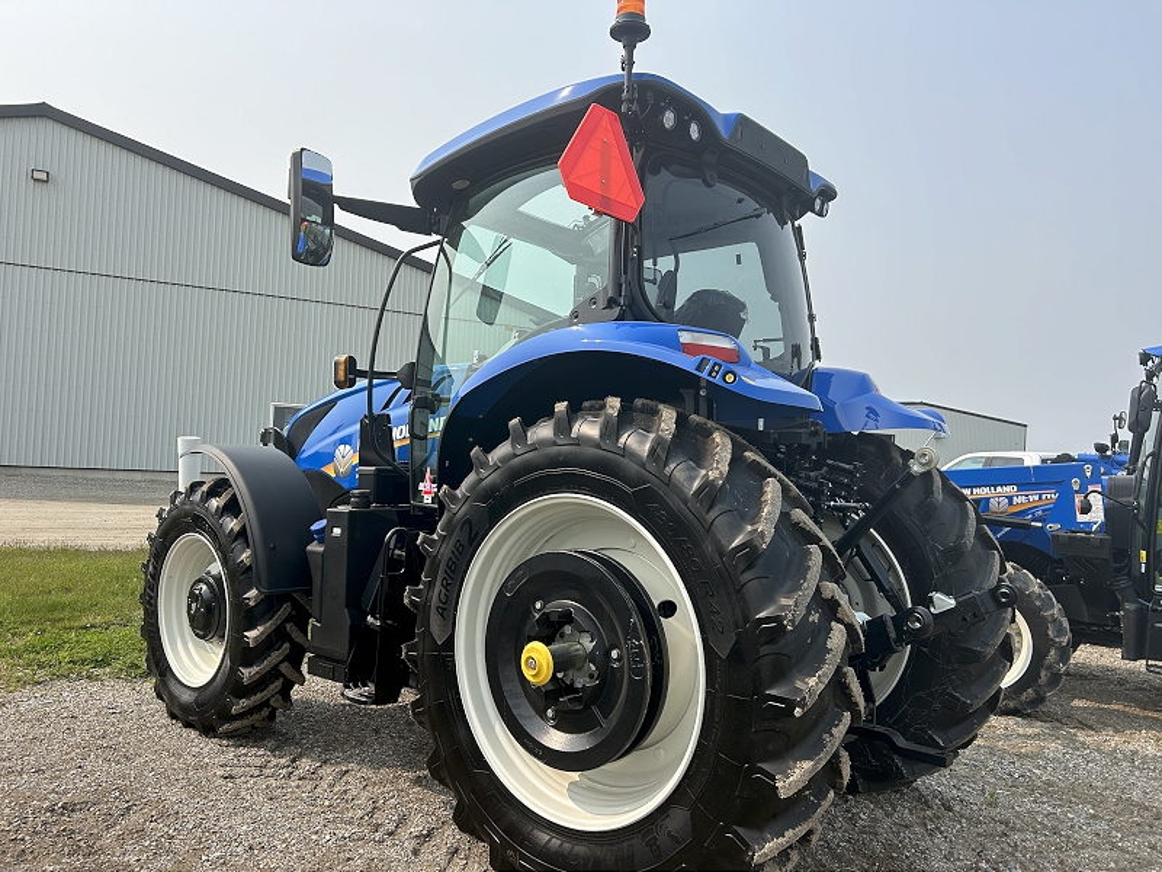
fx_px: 873
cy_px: 436
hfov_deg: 67.3
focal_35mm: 26
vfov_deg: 53.1
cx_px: 581
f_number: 1.5
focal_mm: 5.7
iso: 50
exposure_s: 1/3571
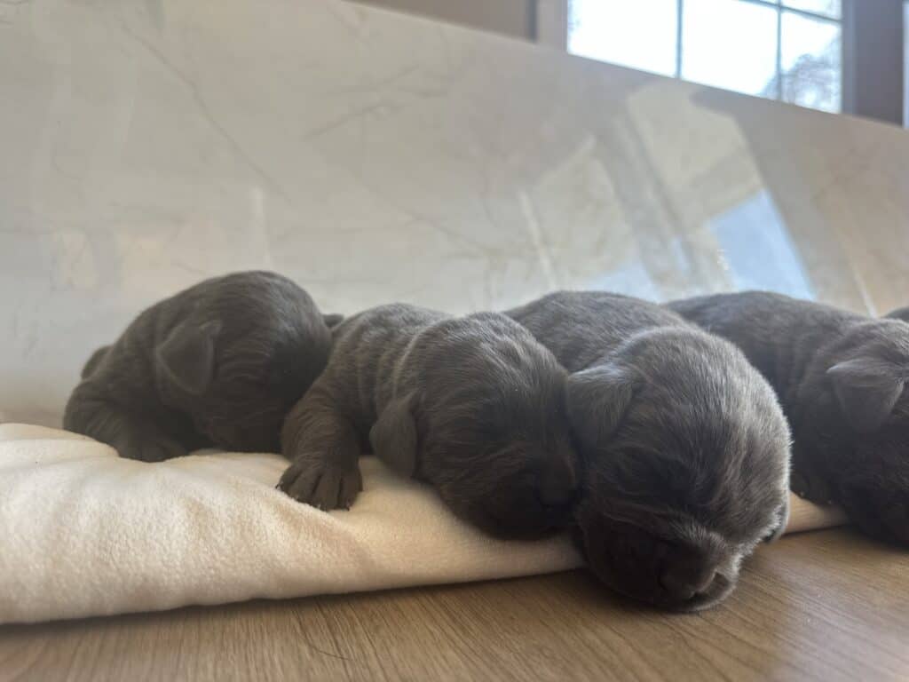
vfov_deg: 56.8
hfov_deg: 71.6
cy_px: 341
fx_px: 630
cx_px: 454
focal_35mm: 24
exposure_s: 1/129
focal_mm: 6.86
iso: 64
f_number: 1.78
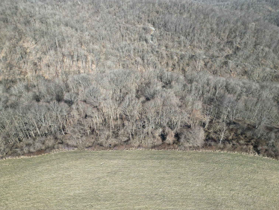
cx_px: 140
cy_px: 105
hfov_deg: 71.6
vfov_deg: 56.8
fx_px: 193
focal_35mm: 24
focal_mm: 6.72
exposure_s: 1/1250
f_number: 1.7
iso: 110
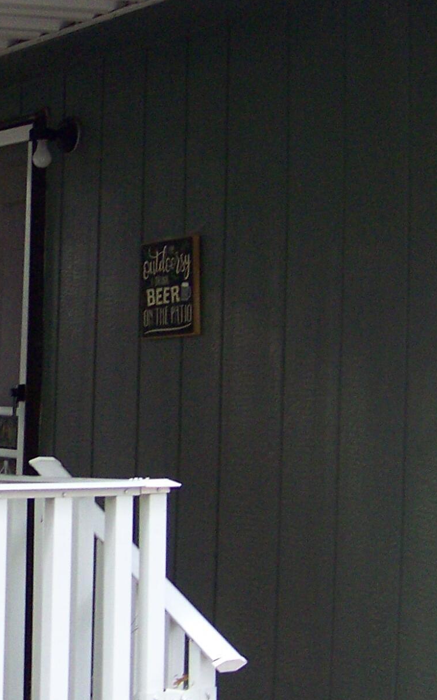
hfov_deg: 13.4
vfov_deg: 21.9
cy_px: 346
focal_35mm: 95
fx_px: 1810
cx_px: -78
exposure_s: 1/30
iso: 160
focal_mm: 5.85
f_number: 2.8
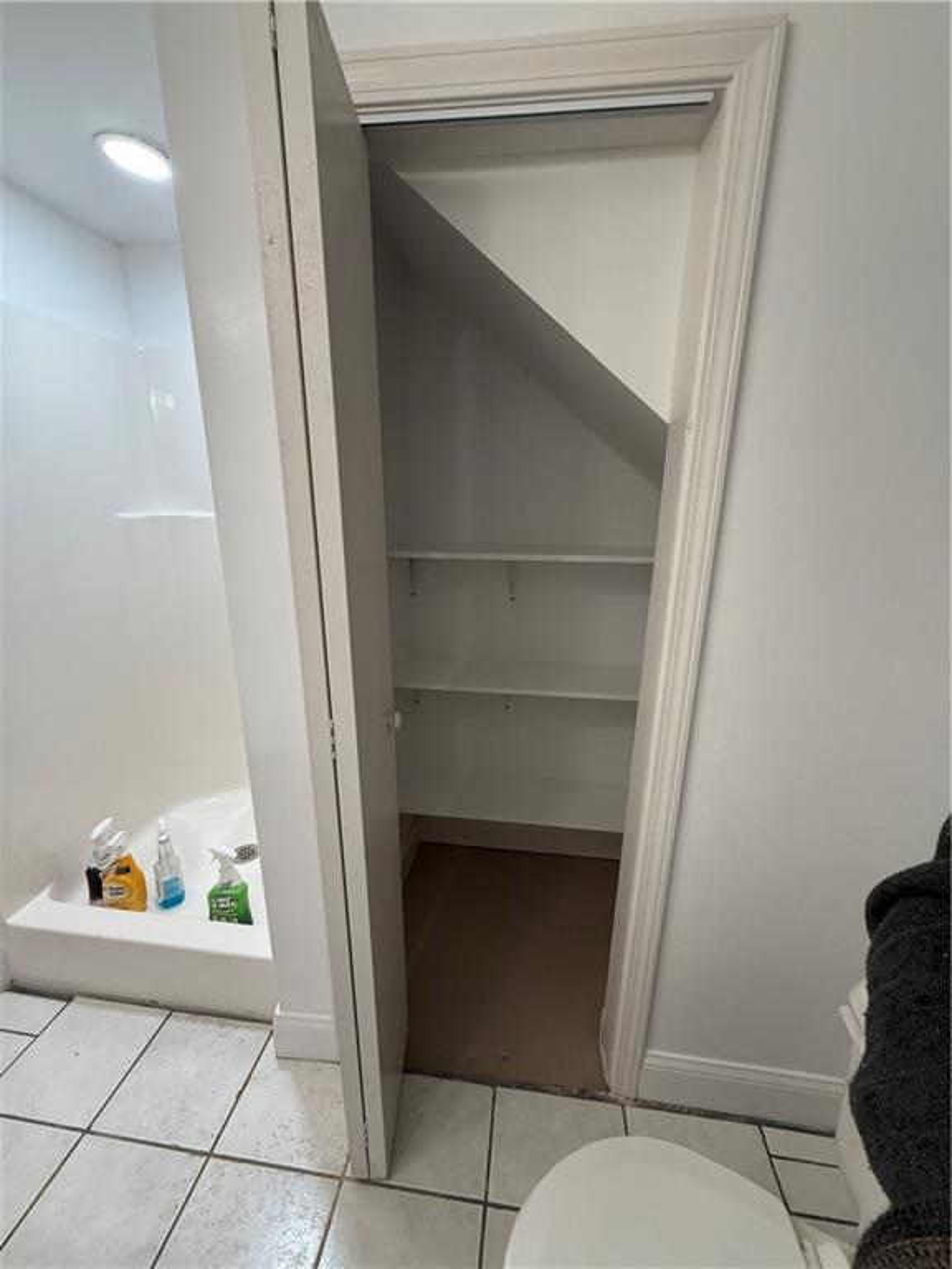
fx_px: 513
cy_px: 634
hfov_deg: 85.7
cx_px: 476
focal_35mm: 14
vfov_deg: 102.1
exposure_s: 1/120
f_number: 2.2
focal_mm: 2.22
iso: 320
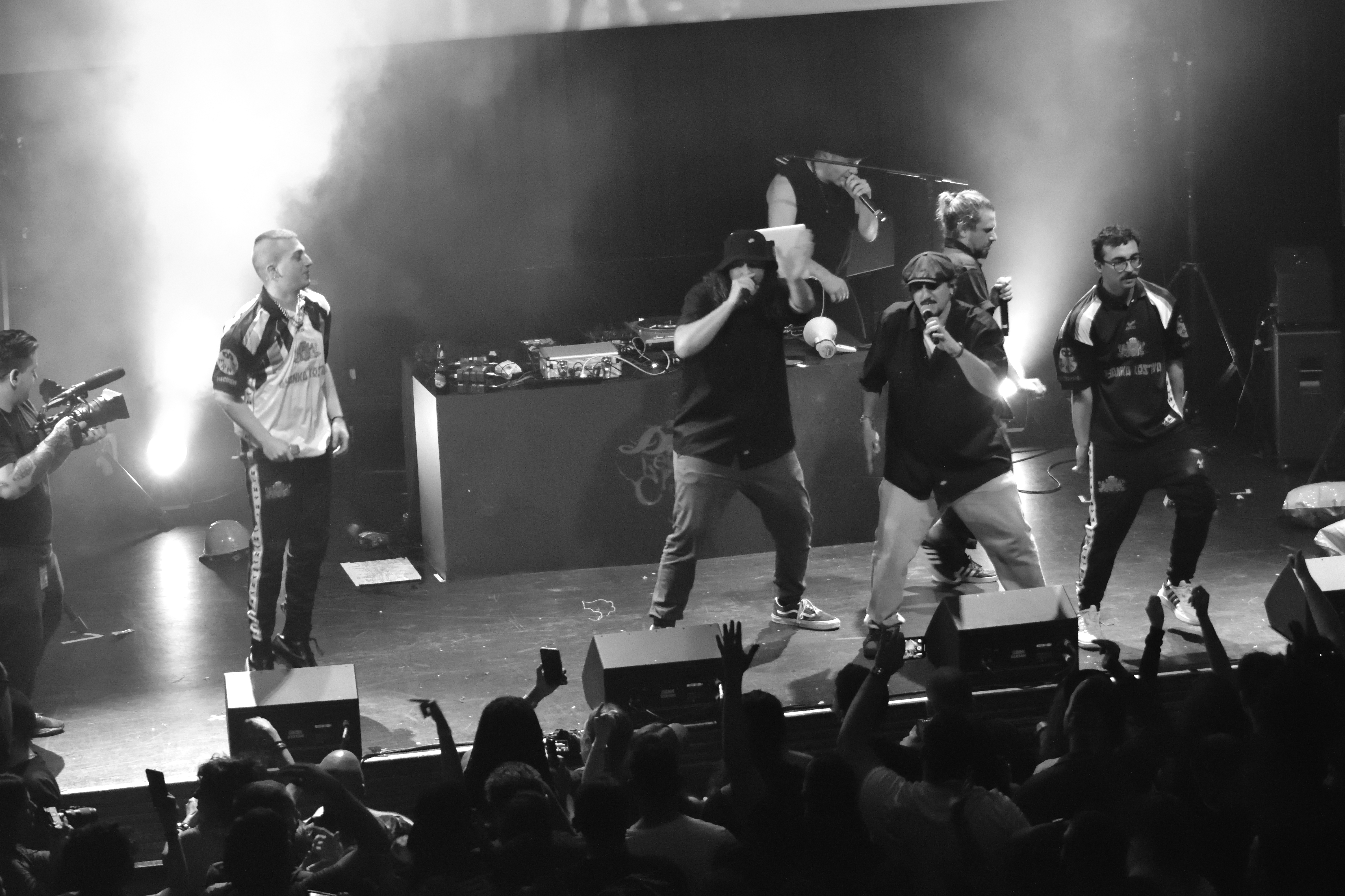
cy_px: 448
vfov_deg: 11.4
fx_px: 4483
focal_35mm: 120
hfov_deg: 17.1
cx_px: 672
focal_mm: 80
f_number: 4.5
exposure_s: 1/125
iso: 8000
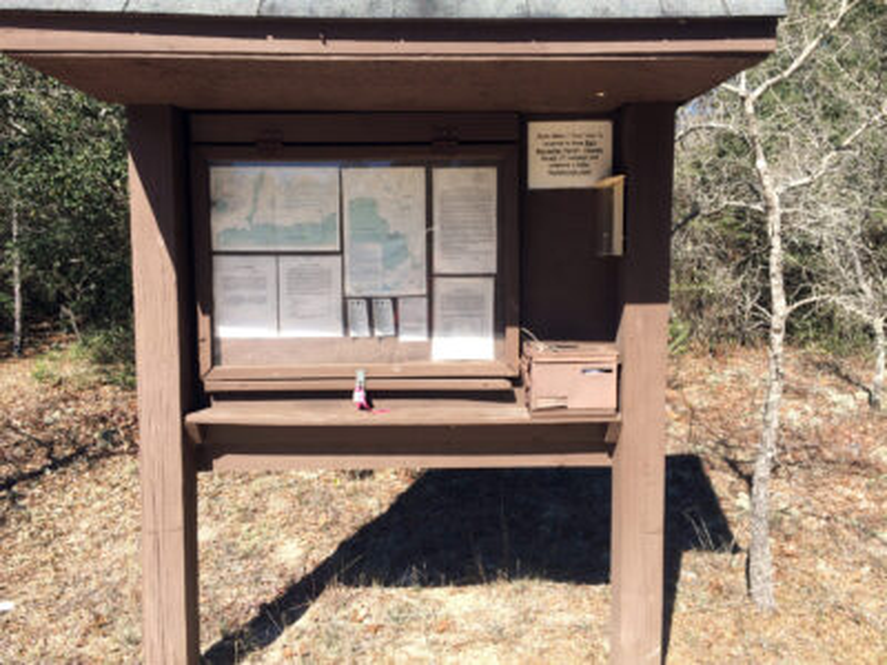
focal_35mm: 29
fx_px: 743
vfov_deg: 48.2
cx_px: 444
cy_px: 332
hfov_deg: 61.7
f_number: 2.2
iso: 32
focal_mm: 4.15
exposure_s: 1/1053
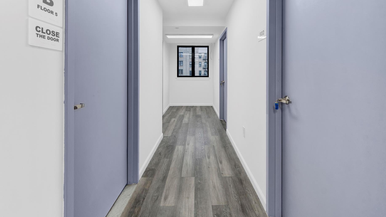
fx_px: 143
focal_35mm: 14
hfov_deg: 106.8
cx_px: 195
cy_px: 92
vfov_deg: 73.8
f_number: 8
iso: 100
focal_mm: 8
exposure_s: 1/3
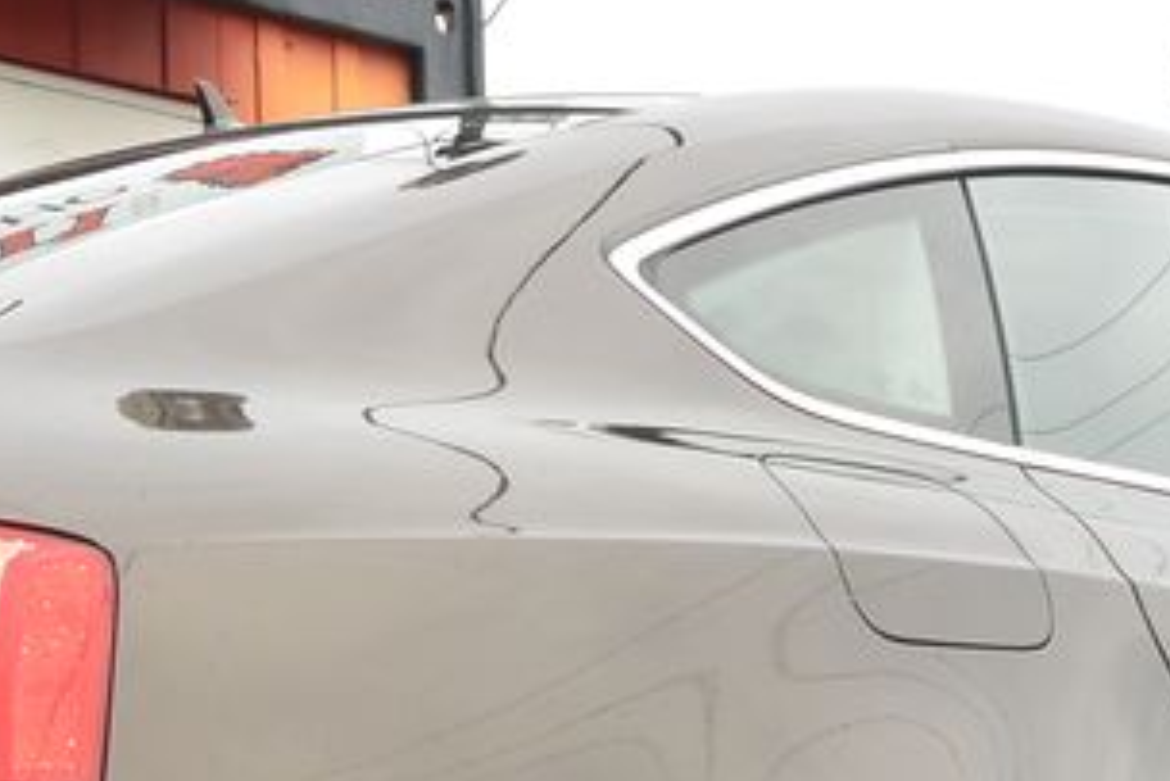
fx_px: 2959
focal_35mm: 91
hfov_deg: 22.2
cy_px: 991
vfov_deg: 14.5
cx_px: 331
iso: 160
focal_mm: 10
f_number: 5.6
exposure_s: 1/250
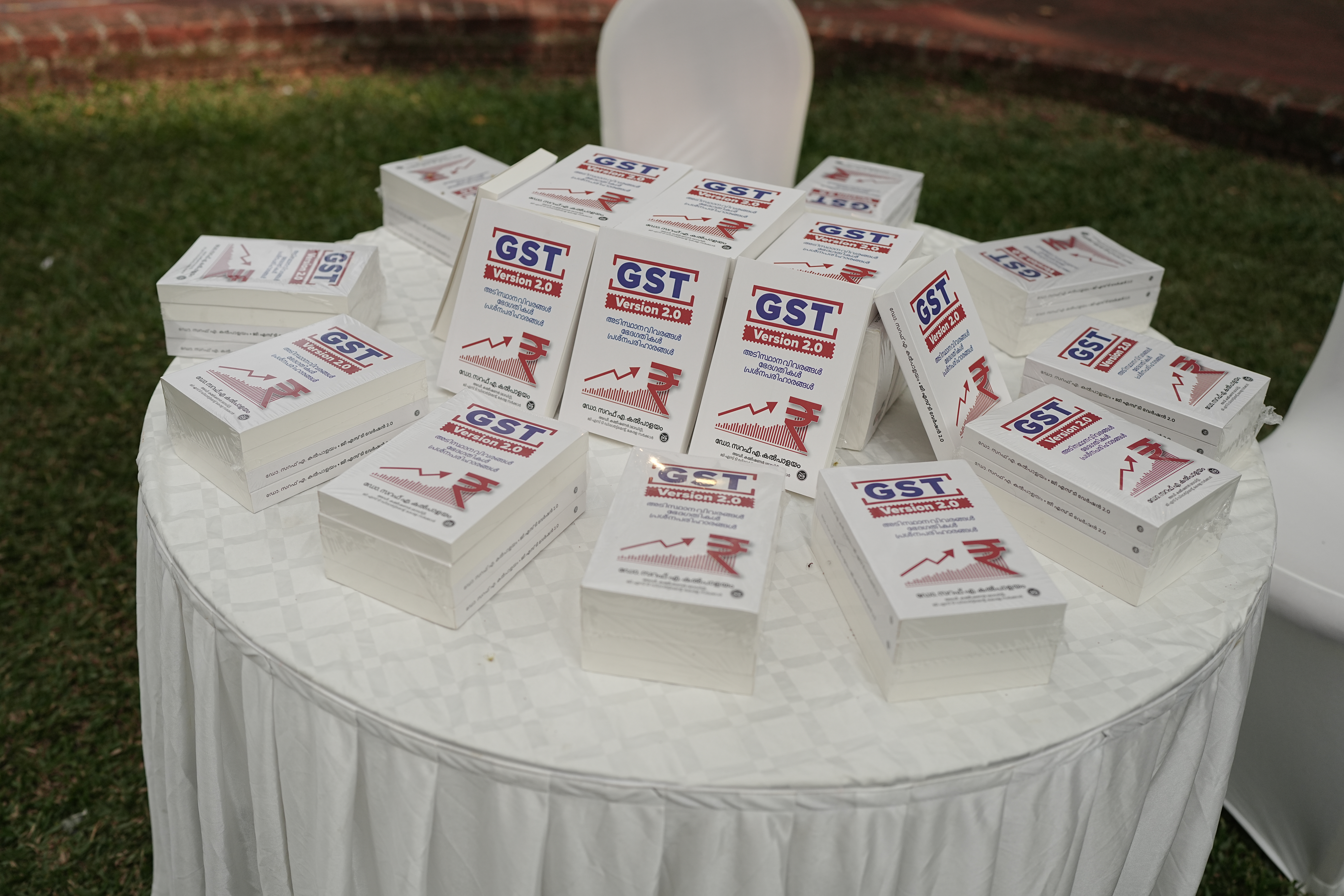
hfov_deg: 54.4
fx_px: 1307
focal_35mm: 35
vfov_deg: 37.9
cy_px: 448
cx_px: 672
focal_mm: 35
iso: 400
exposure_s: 1/5000
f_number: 2.5
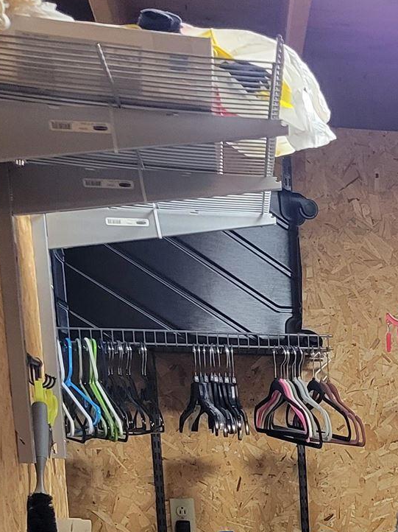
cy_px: 701
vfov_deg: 21.2
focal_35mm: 83
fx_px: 1273
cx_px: 591
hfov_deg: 16.3
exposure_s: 1/40
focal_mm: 5.4
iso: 250
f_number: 1.8
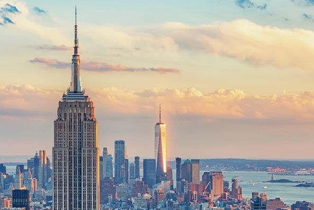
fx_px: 960
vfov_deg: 12.4
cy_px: 170
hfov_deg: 18.4
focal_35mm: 110
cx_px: 48
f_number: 4.5
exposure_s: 1/60
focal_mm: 52
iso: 64
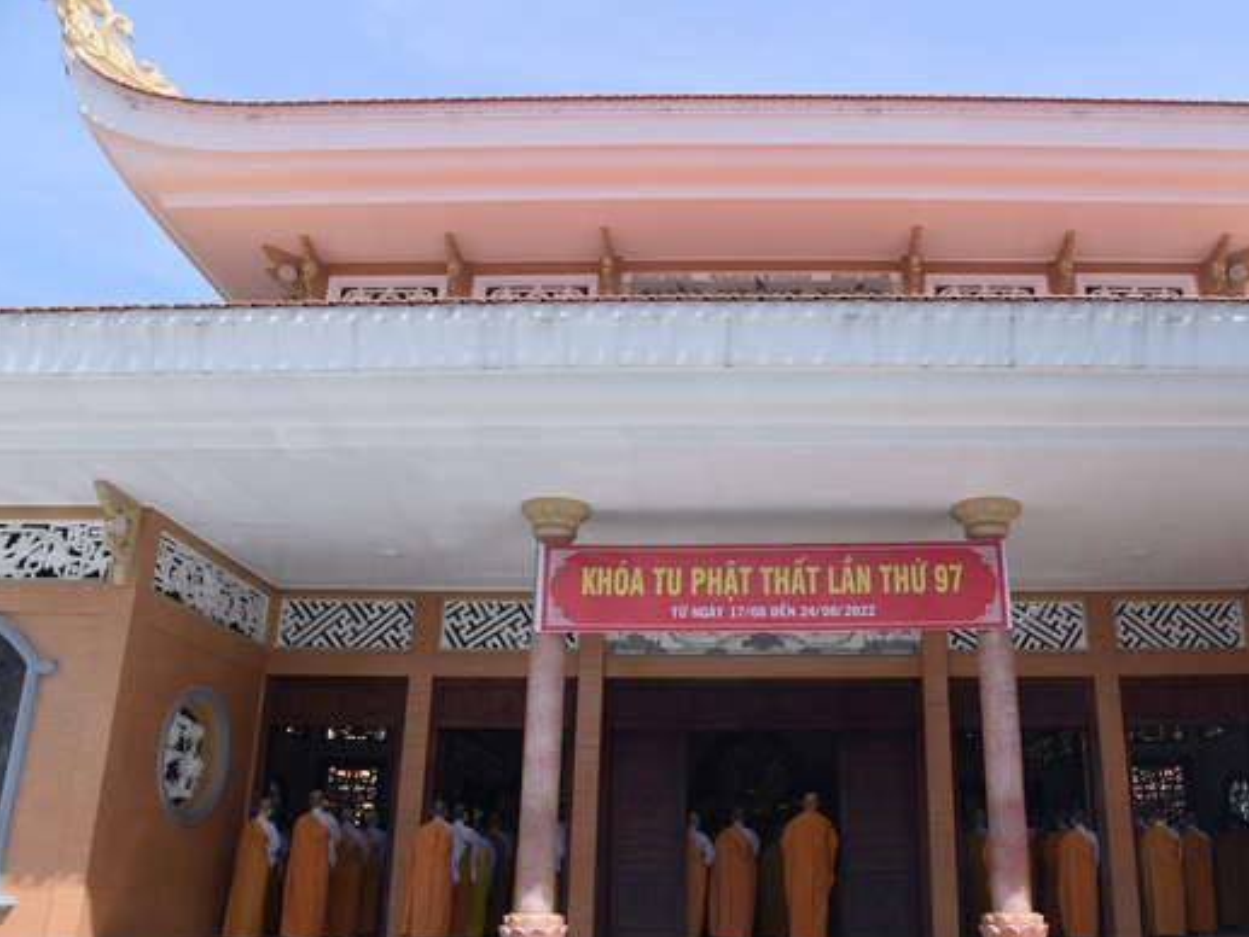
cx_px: 766
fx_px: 1047
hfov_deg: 61.0
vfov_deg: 48.2
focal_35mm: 29
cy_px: 522
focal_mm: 24
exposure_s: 1/200
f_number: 8
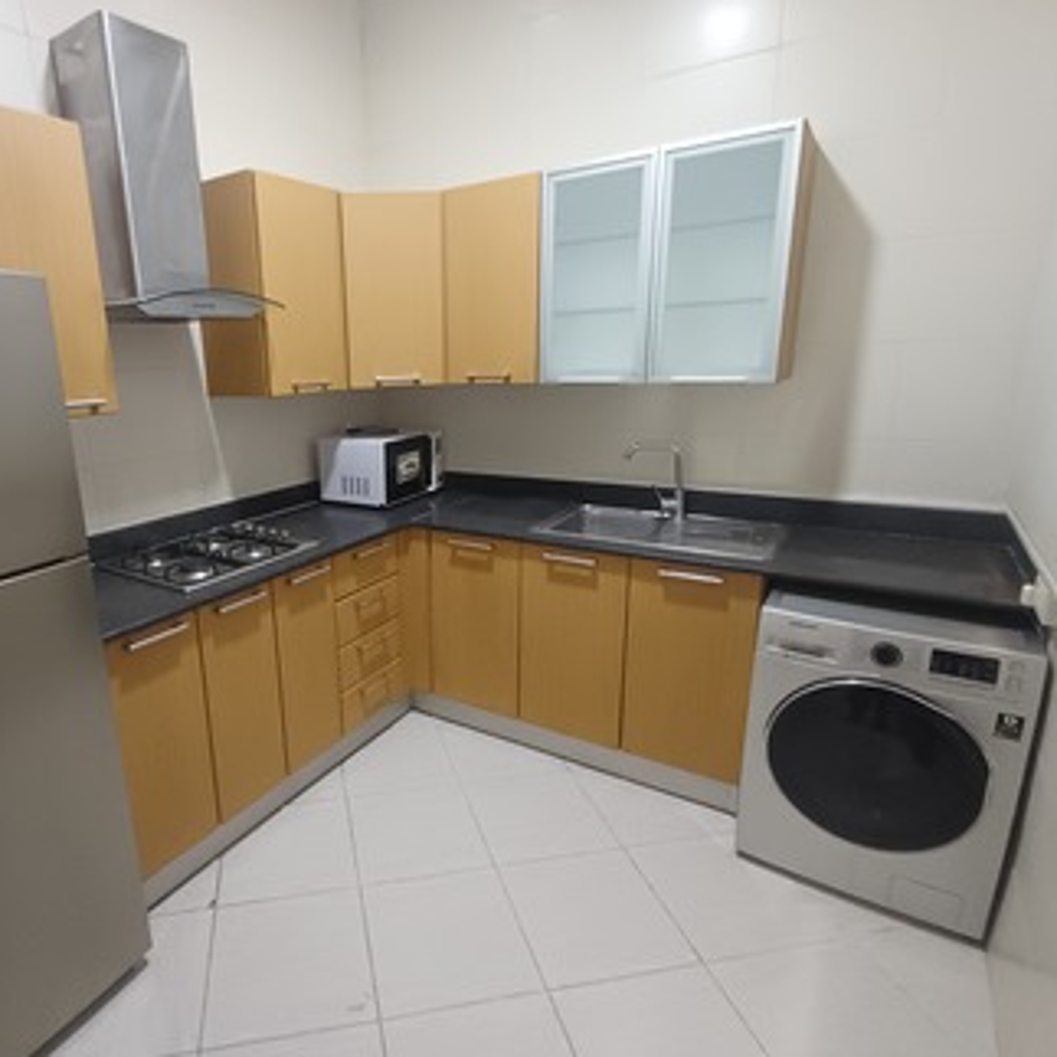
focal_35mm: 20
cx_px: 398
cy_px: 545
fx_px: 691
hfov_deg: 73.6
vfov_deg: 74.8
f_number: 2.2
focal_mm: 1.64
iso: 400
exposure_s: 1/25
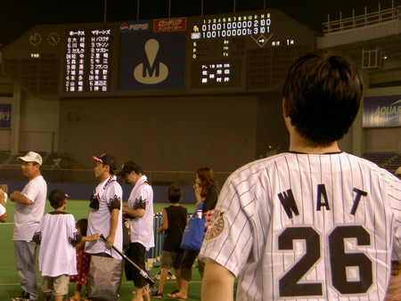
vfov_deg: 24.4
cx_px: 200
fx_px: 695
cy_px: 150
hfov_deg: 32.2
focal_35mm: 60
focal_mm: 9.9
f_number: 3.8
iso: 200
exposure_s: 1/80
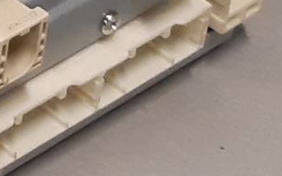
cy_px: -238
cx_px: -413
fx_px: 1399
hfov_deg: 10.0
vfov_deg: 6.8
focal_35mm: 182
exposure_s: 1/50
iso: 125
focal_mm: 3.93
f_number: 1.7
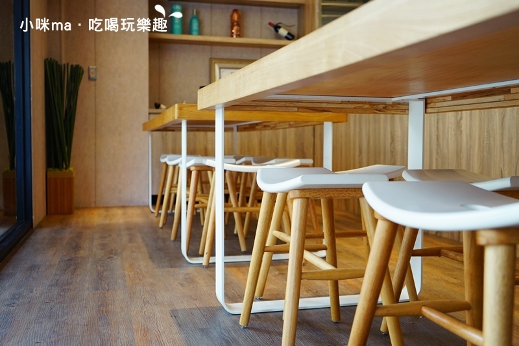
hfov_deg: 49.6
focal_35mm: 39
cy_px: 173
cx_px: 260
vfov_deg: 34.2
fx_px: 562
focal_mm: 39
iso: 320
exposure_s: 1/60
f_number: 4
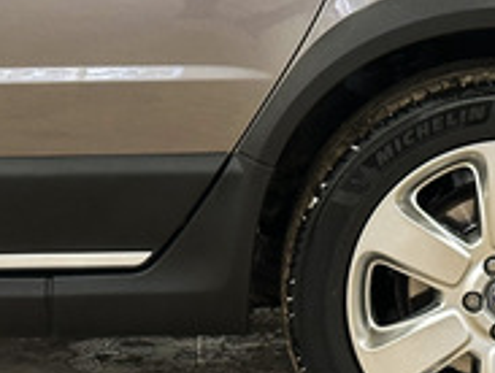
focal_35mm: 157
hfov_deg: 12.5
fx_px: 2249
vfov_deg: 9.4
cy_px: -49
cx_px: 346
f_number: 1.8
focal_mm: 6.86
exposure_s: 1/35
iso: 250
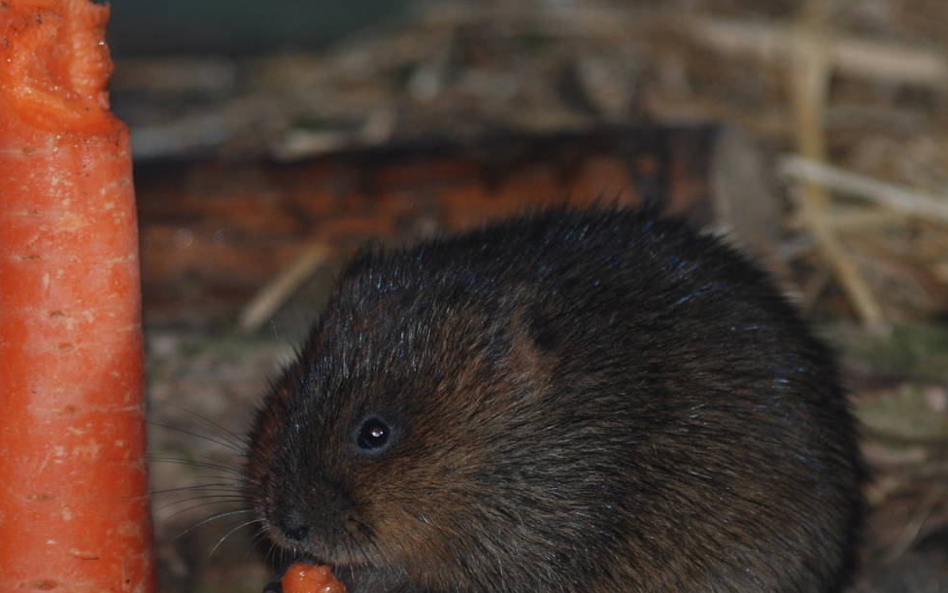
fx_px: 7777
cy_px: 403
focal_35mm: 301
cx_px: 401
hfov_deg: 7.0
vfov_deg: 4.4
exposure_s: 1/60
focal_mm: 120
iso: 200
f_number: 4.2
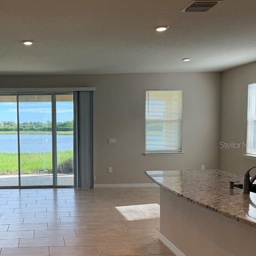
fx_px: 293
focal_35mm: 35
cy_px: 145
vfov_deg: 47.1
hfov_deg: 44.7
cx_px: 47
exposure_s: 1/517
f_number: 1.78
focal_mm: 6.76
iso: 100
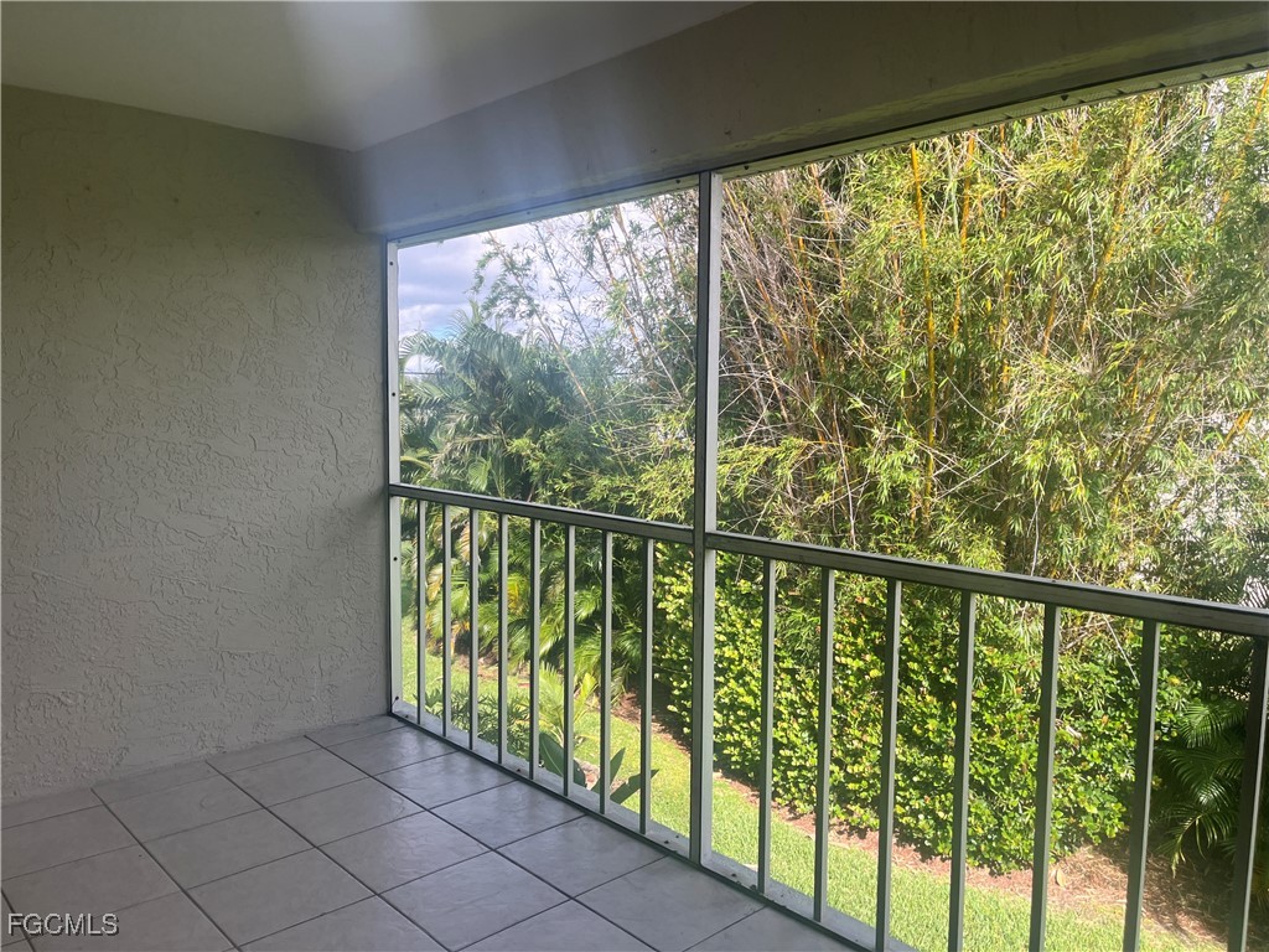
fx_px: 953
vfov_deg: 53.1
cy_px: 476
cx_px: 634
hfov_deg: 67.3
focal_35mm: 26
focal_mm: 5.1
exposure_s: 1/463
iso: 50
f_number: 1.6
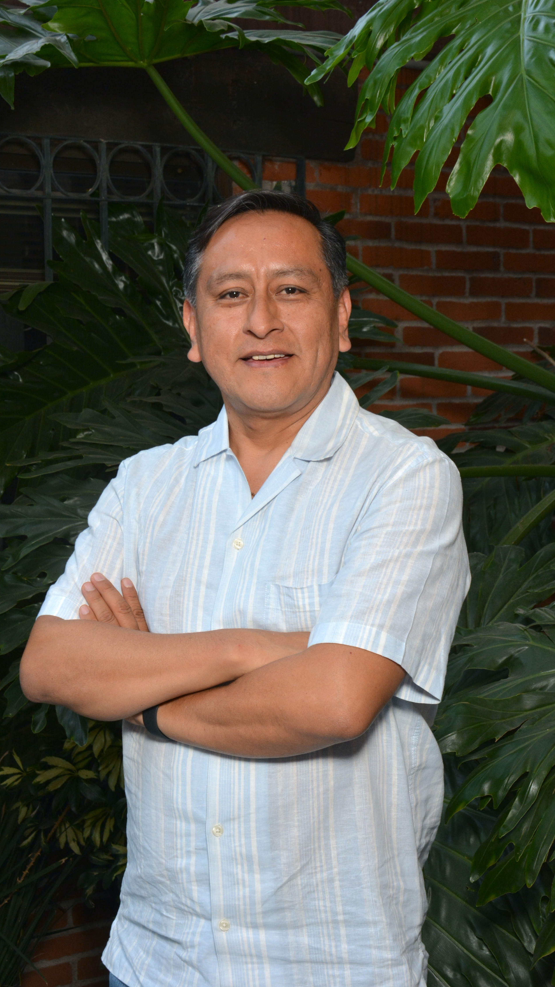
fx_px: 1648
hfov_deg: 19.1
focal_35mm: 63
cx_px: 271
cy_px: 493
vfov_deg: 33.3
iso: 640
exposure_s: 1/100
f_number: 9
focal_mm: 40
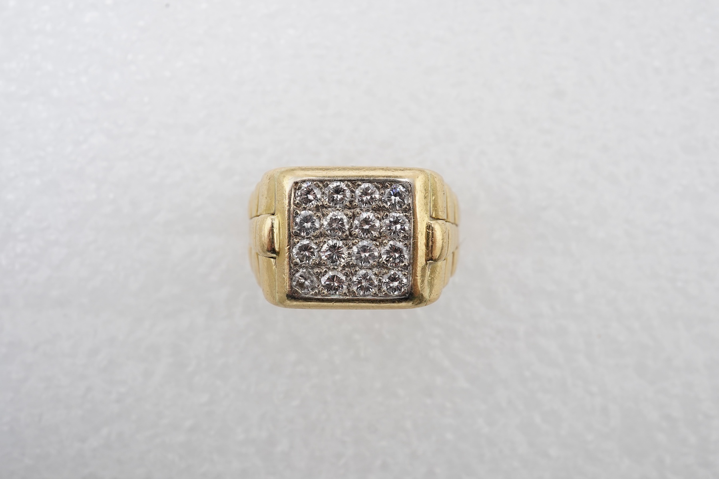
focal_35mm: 45
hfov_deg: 43.6
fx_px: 899
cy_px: 240
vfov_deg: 29.9
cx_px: 360
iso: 500
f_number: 16
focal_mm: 30
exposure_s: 1/125
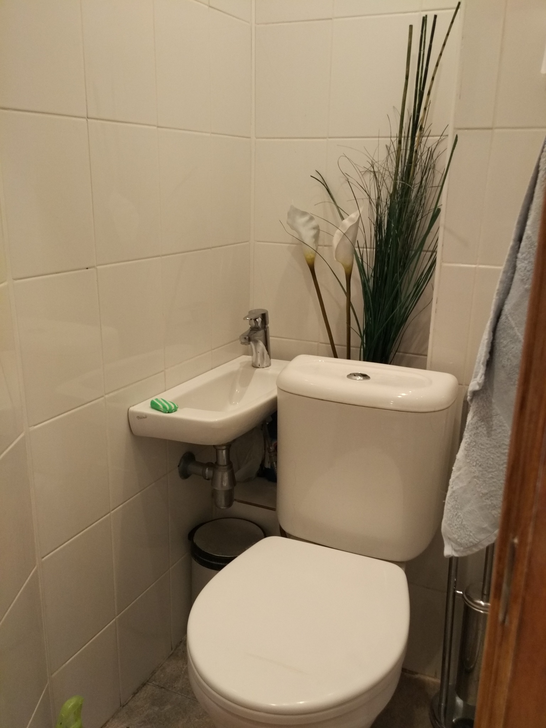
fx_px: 631
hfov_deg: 46.8
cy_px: 364
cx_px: 273
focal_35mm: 30
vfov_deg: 60.0
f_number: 2
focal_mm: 4.12
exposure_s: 1/25
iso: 368
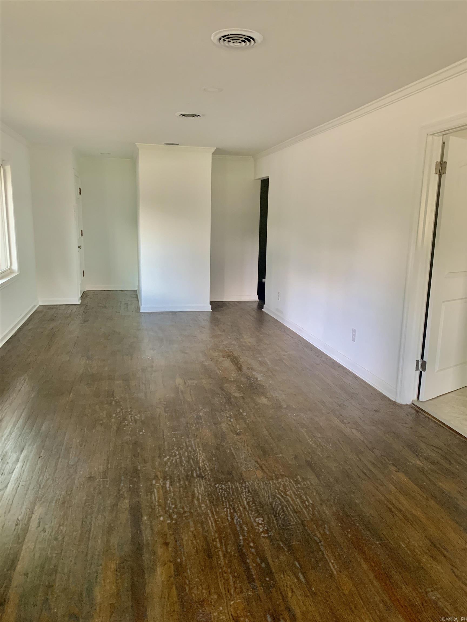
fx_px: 468
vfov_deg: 67.3
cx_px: 234
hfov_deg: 53.1
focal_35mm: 26
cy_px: 311
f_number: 1.8
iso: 200
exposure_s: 1/60
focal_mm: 4.25
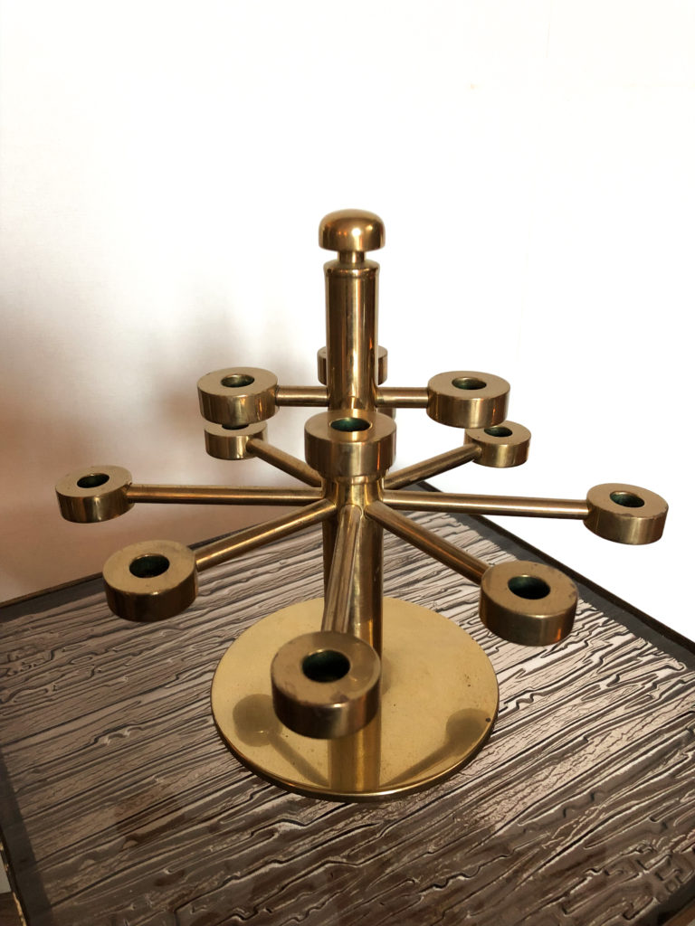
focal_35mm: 28
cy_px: 463
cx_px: 348
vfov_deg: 63.4
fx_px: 750
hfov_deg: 49.7
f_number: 1.8
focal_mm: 4
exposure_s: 1/6
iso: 80
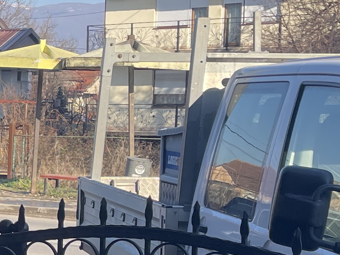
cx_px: -181
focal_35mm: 121
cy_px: 206
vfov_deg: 12.2
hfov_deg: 15.0
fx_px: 1189
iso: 32
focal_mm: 5.1
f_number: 1.6
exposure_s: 1/1795
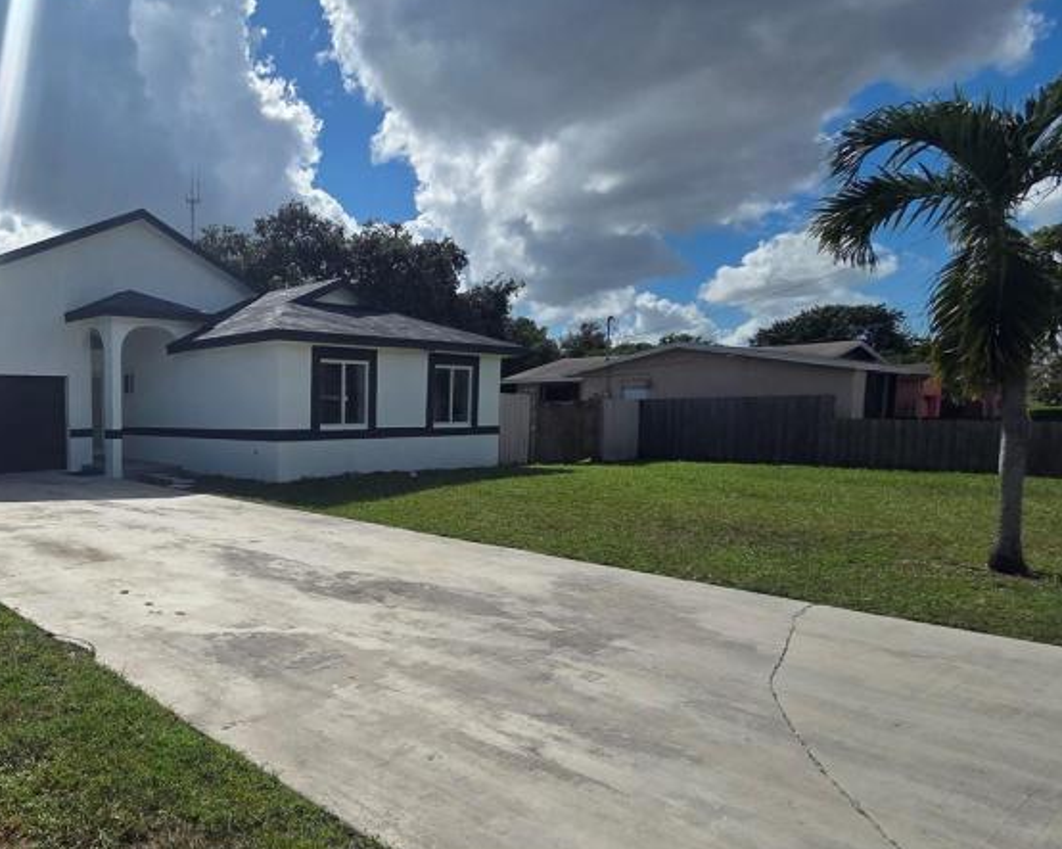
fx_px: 691
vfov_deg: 62.8
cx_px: 205
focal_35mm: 22
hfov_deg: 67.6
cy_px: 485
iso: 50
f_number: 2.2
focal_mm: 2.2
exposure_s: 1/4886
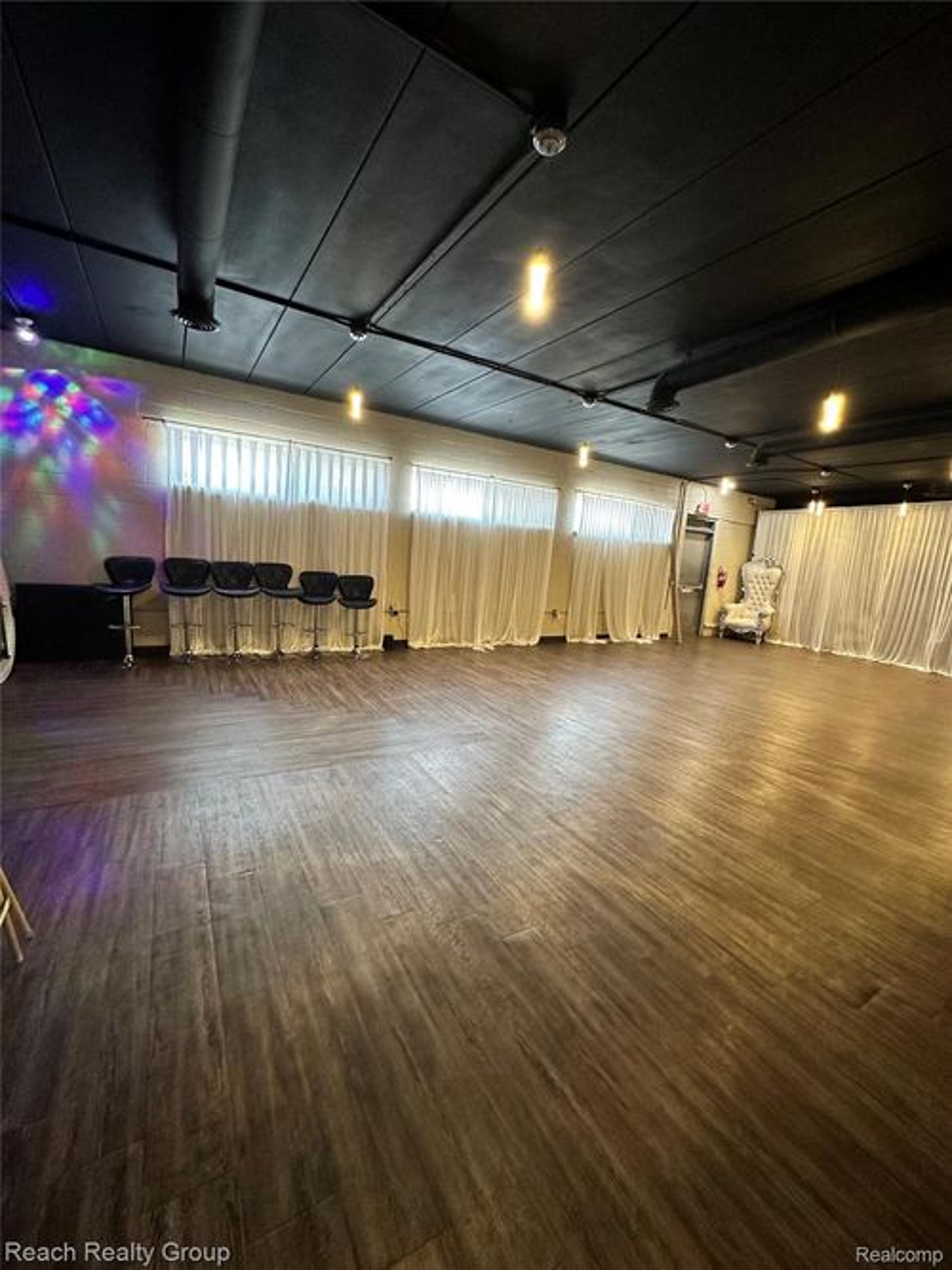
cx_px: 476
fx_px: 514
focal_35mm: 14
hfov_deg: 85.7
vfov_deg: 102.1
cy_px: 635
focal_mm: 2.22
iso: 400
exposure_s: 1/60
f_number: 2.2
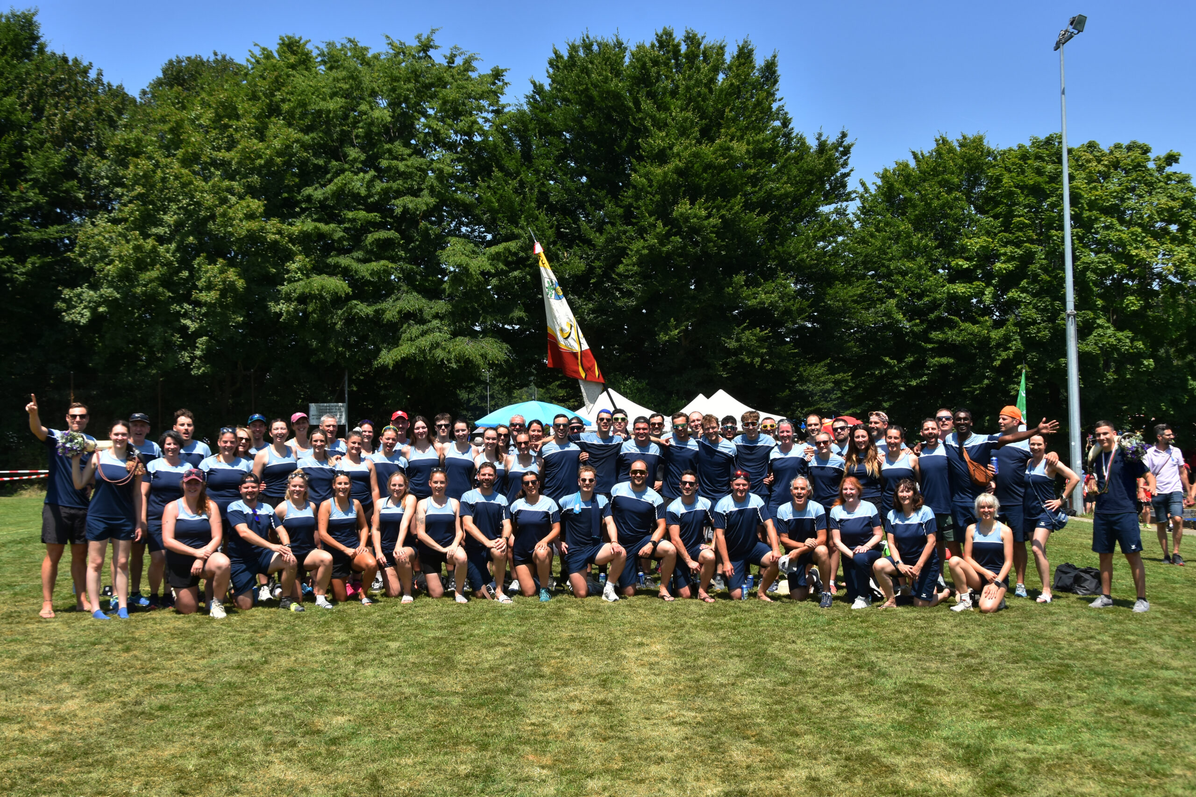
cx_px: 598
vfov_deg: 35.5
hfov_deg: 51.3
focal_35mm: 38
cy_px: 398
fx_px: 1246
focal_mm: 25
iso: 140
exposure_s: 1/250
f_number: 10
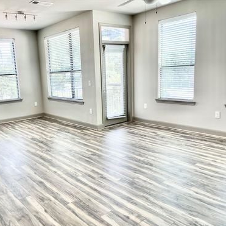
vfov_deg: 52.5
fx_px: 229
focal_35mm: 31
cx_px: 86
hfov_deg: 52.0
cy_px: 114
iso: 50
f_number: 1.6
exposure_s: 1/120
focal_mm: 4.2
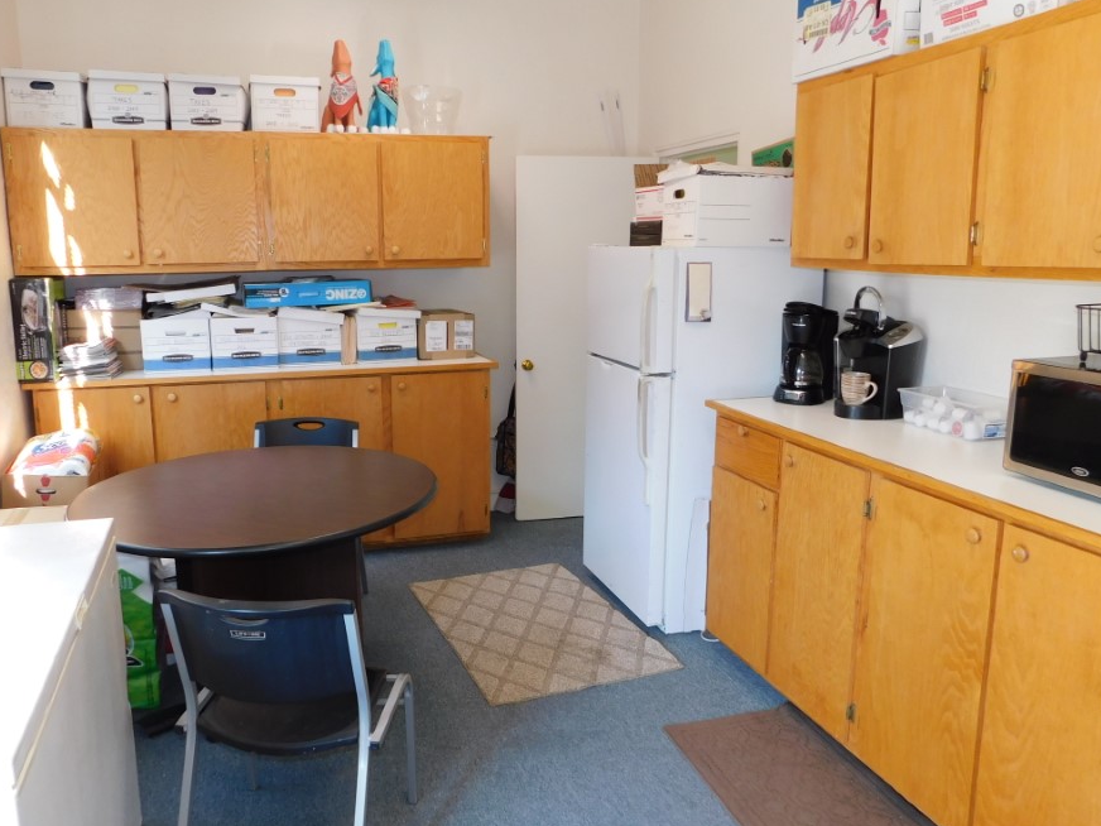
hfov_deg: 65.1
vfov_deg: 51.4
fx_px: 859
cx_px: 487
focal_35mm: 27
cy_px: 407
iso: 125
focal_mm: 4
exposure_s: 1/30
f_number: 3
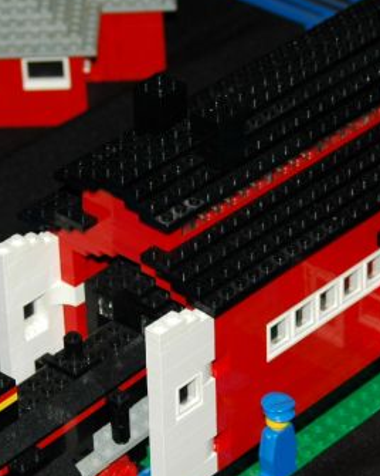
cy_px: 256
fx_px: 2362
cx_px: 227
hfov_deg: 9.2
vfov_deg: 11.5
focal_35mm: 168
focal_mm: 50
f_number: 5.6
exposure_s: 1/125
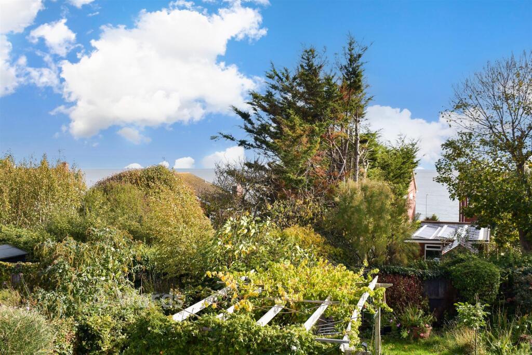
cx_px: 266
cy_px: 178
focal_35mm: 37
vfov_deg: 36.0
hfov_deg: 51.9
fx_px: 547
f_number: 8
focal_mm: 25
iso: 500
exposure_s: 1/1250
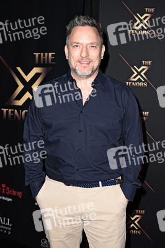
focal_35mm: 62
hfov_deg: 21.9
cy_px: 124
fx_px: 427
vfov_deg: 32.4
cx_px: 82
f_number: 5.6
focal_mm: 62
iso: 250
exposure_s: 1/250
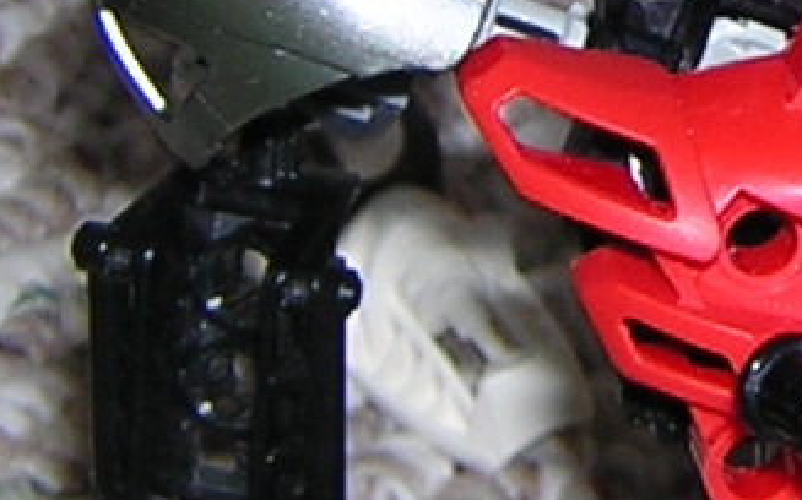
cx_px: 912
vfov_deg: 5.8
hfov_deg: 9.3
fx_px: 4872
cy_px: -172
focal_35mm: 223
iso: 100
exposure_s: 1/60.1
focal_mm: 5.6
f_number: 2.8
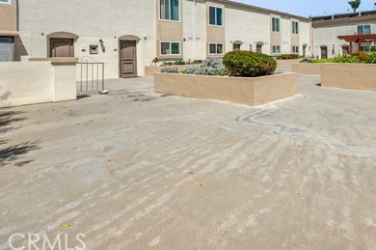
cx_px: 241
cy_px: 50
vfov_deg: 51.6
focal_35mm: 23
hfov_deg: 74.5
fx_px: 240
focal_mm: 14
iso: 100
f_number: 10
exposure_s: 1/400
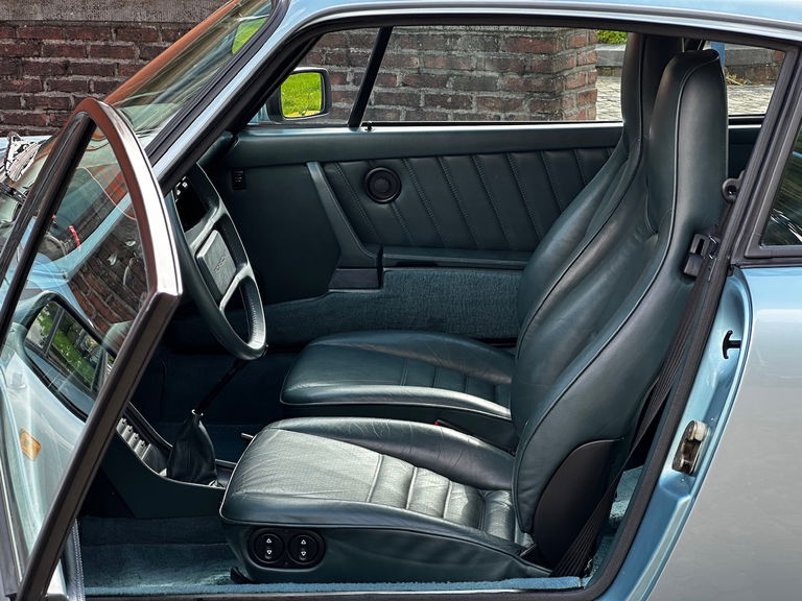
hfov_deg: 25.3
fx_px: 1784
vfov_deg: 19.1
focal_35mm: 77
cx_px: 401
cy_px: 300
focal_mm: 9
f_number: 2.8
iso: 50
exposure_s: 1/99
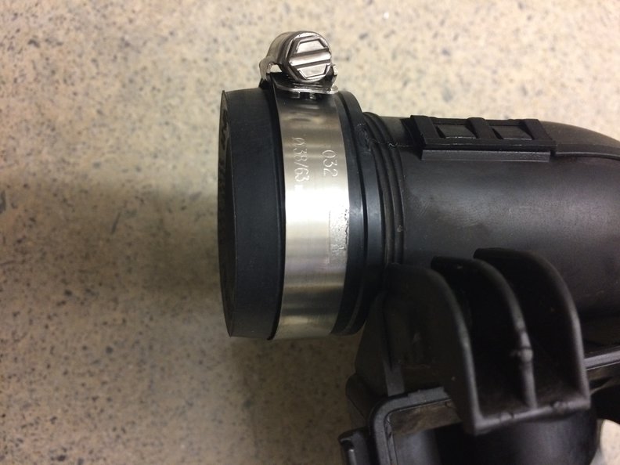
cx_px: 310
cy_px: 232
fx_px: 519
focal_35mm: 29
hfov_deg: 61.7
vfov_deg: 48.2
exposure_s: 1/30
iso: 200
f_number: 2.2
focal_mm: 4.15
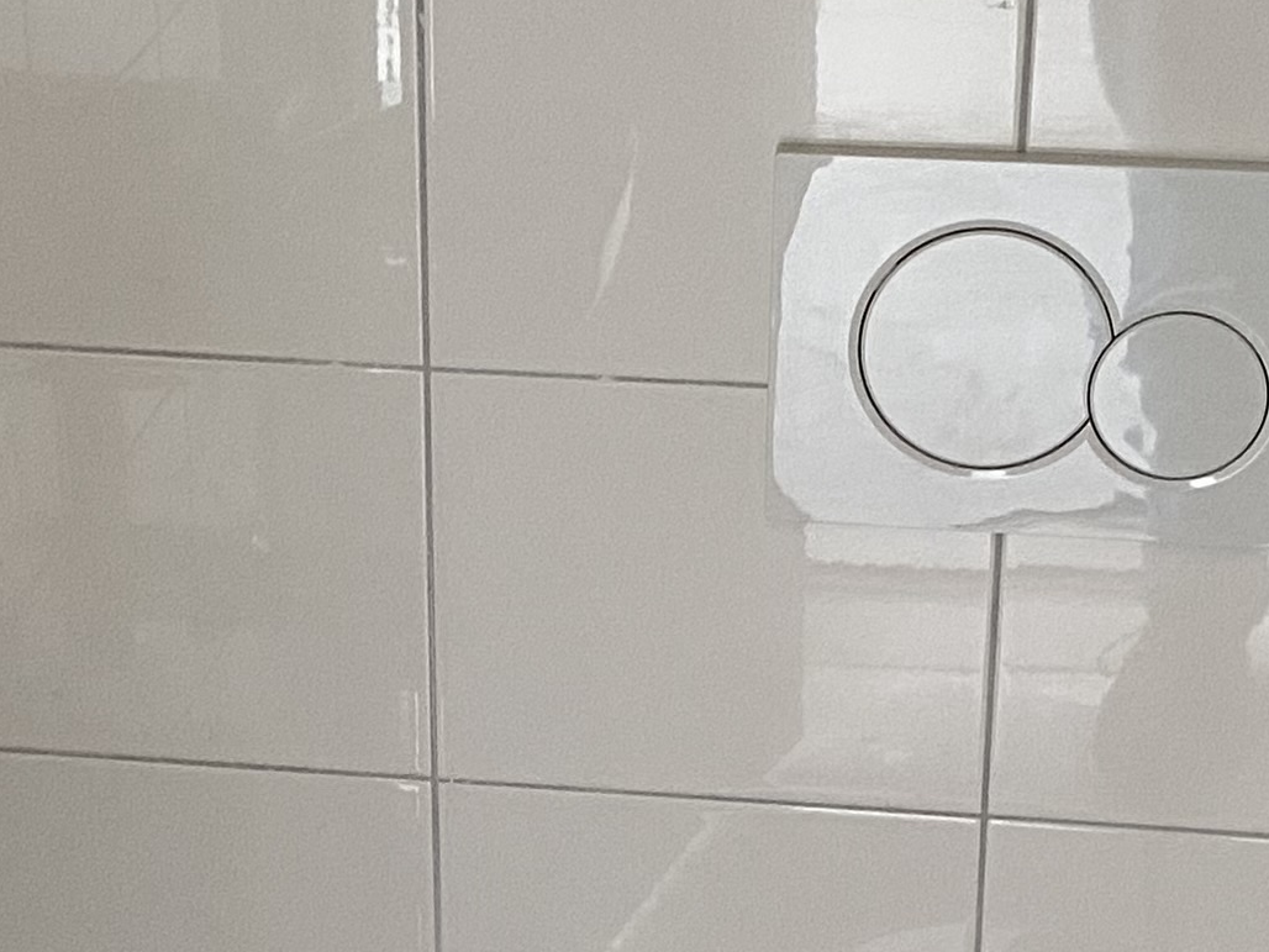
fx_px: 3739
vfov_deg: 14.4
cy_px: 764
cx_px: 546
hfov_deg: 19.3
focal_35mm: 102
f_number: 1.8
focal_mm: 4.25
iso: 400
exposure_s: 1/60
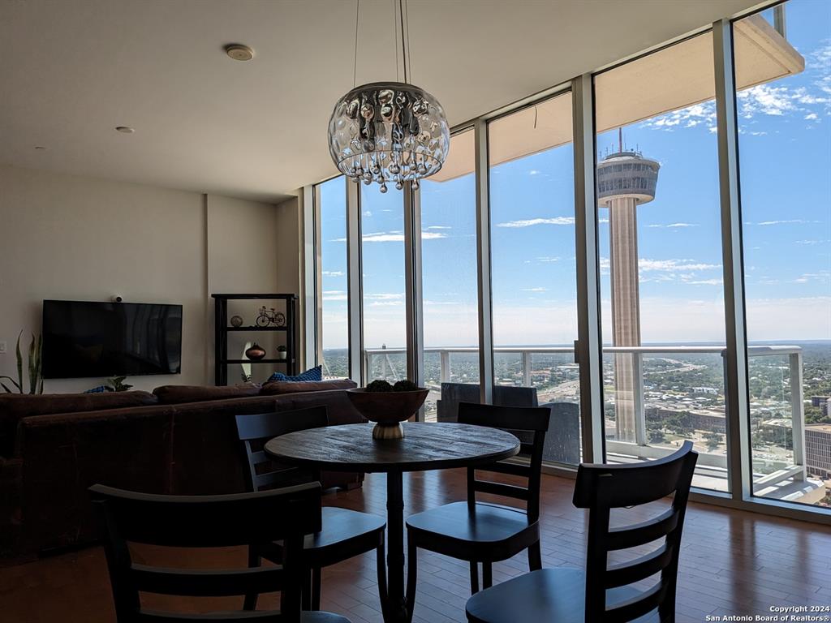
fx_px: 576
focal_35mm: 24
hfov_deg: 71.6
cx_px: 416
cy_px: 312
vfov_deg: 56.8
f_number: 1.7
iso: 44
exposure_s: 1/1495
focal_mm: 4.53
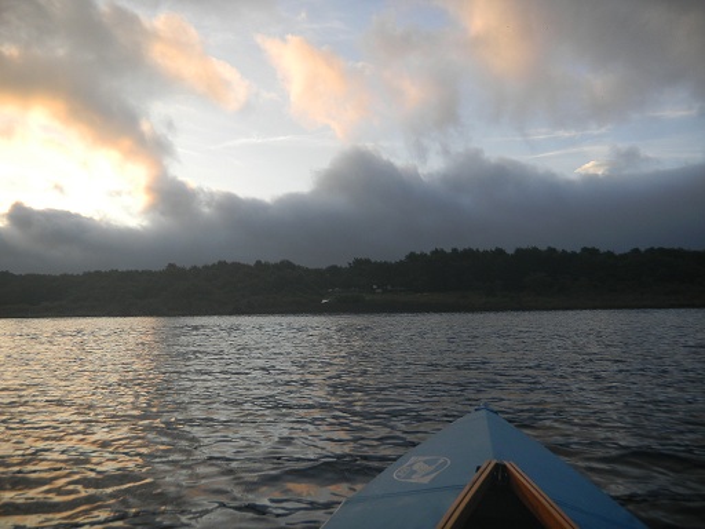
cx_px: 352
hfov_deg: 63.4
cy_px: 264
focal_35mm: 28
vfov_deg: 49.7
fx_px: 570
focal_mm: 5
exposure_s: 1/200
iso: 80
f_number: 3.9
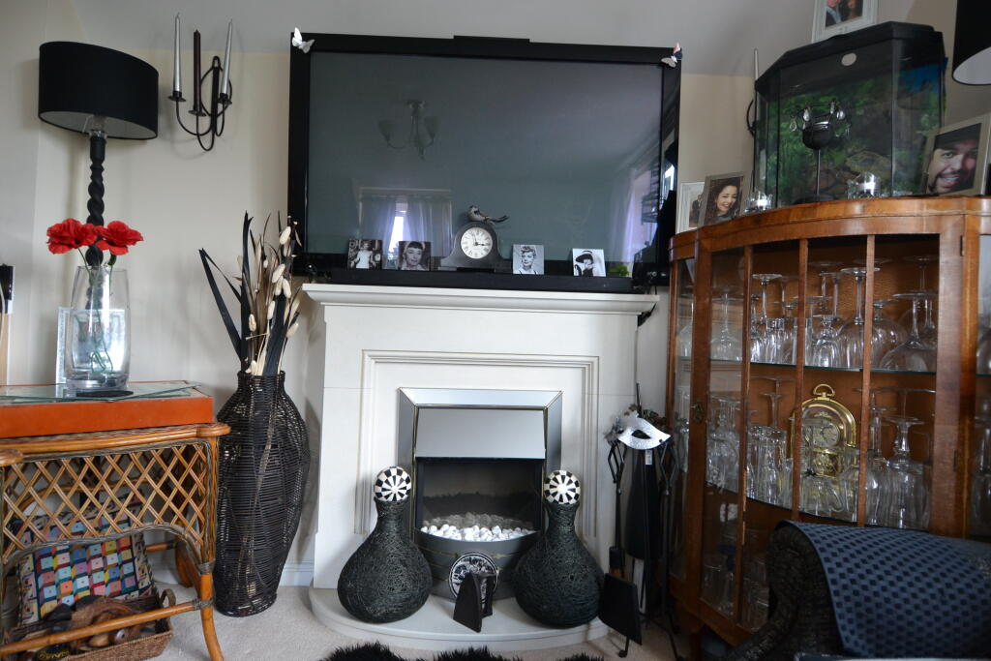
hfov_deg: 90.0
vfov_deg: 67.4
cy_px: 330
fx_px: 496
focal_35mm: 18
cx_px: 496
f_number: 4
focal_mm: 12
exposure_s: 1/60
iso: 640
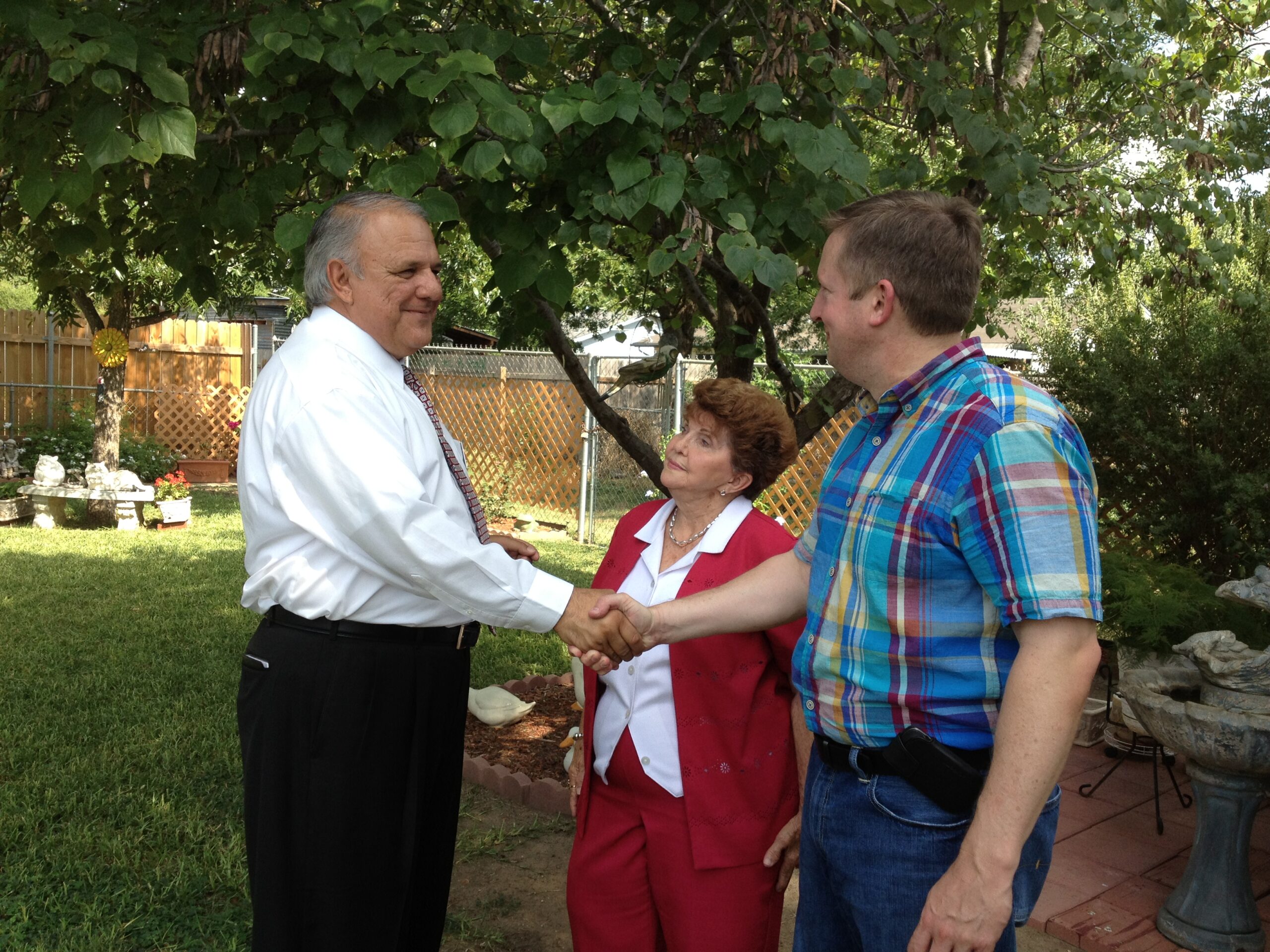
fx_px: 1284
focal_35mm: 35
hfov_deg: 52.6
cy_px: 476
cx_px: 635
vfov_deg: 40.7
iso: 64
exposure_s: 1/418
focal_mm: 4.28
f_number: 2.4
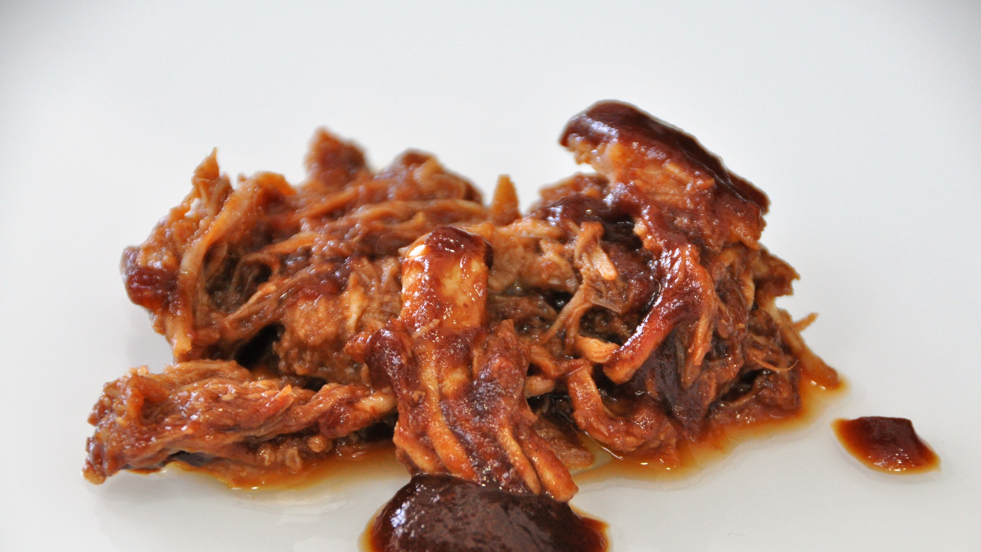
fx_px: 6373
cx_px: 509
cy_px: 336
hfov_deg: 8.8
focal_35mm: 245
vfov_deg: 5.0
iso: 1600
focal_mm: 150
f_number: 5.6
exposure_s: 1/125
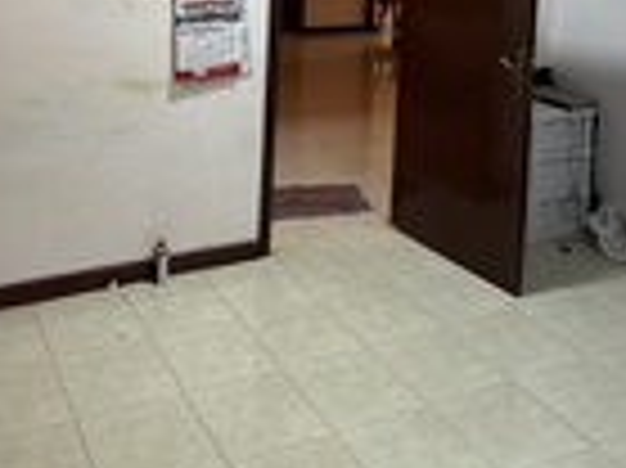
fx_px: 831
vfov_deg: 27.5
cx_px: 268
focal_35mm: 46
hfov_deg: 41.2
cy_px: -101
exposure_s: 1/50
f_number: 2.2
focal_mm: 2.22
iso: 320
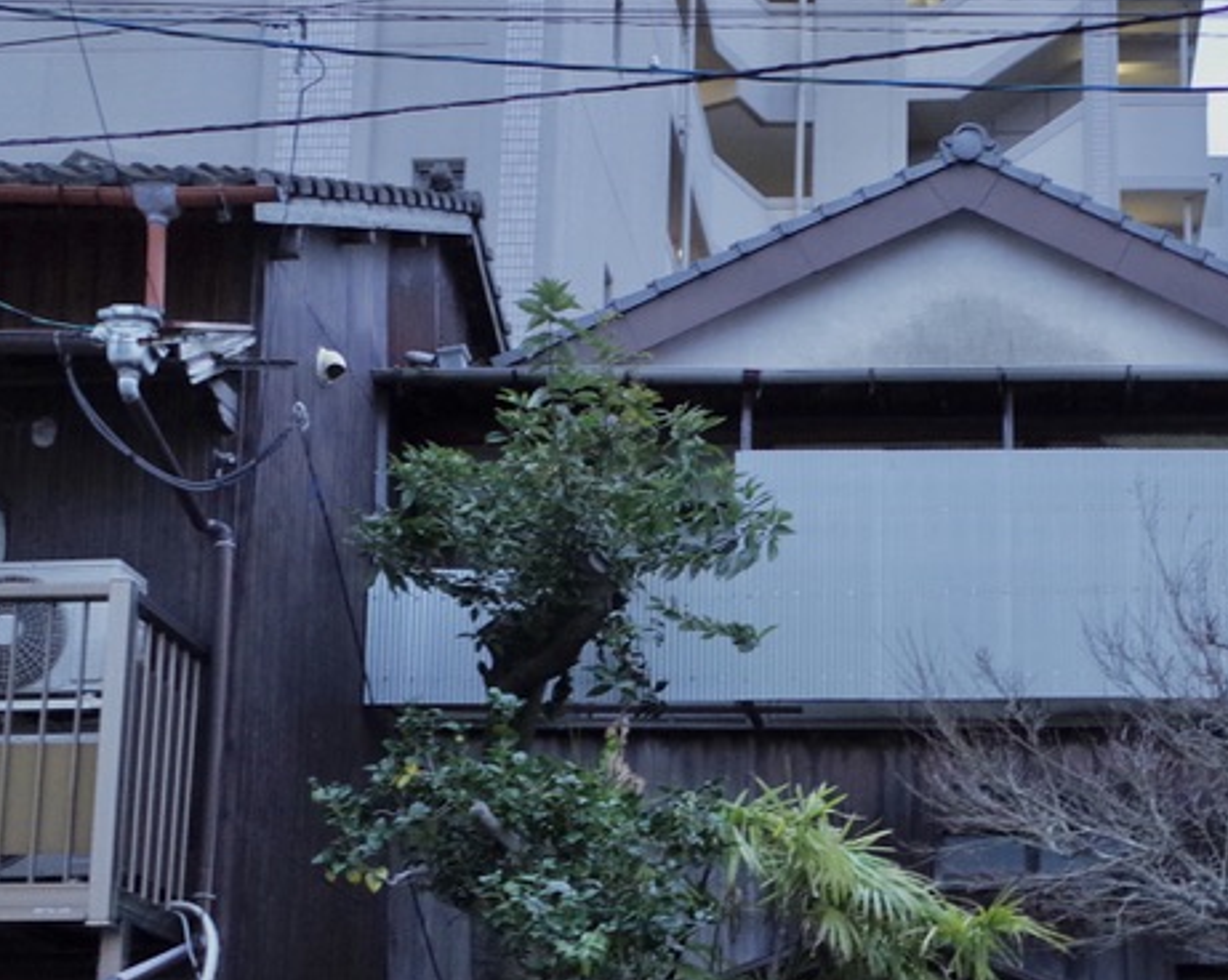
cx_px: 992
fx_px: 2251
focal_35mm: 62
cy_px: 923
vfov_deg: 23.7
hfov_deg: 29.8
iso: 640
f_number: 2.8
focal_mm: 18.3
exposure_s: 1/40
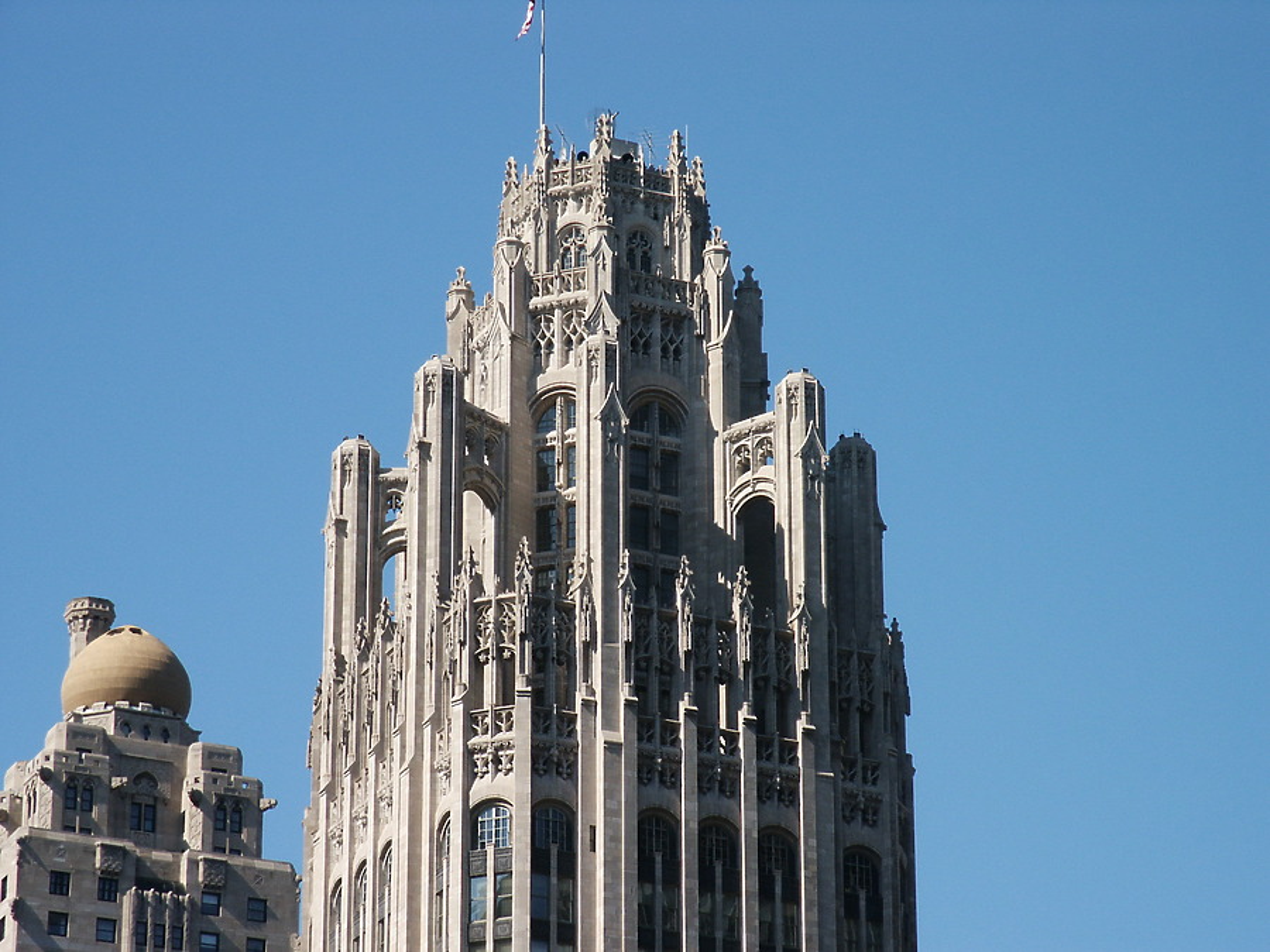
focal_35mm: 139
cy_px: 476
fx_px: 5100
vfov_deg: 10.7
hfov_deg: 14.2
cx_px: 635
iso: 64
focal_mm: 28.23
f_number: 8
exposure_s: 1/180
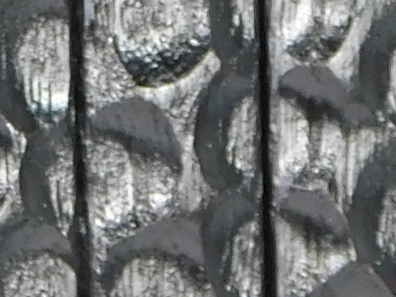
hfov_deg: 2.7
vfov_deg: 2.0
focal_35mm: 727
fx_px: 8322
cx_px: -203
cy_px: -392
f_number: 4.6
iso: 125
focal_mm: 17.6
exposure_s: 1/30
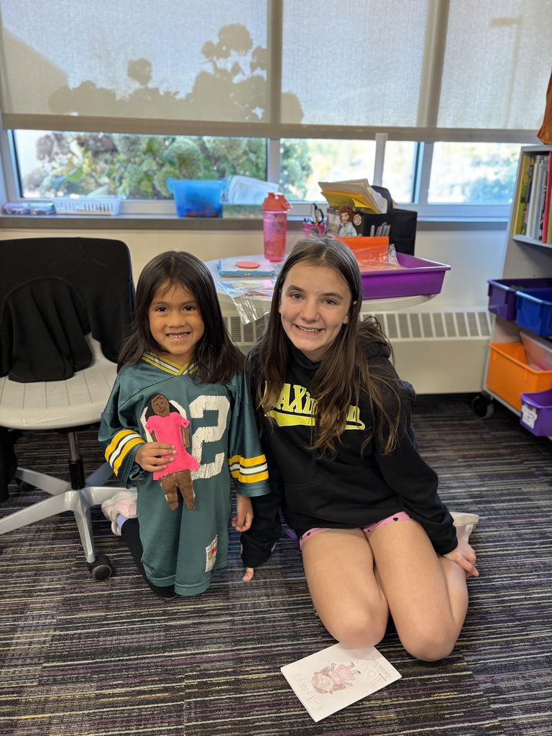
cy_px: 368
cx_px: 276
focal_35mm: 26
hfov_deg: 53.1
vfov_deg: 67.3
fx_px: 553
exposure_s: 1/60
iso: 250
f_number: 1.6
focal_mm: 5.96
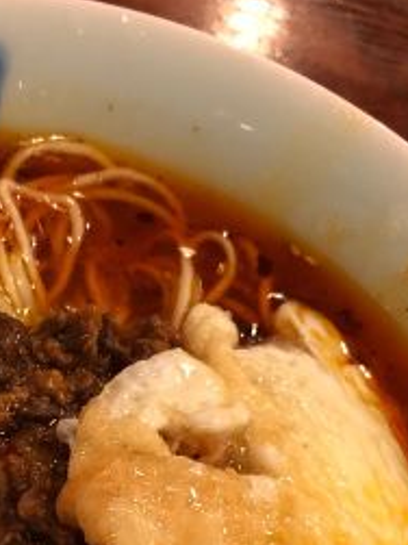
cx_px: -5
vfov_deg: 22.9
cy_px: 580
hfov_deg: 17.7
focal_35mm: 81
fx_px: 1274
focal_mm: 3.99
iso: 80
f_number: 1.8
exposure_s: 1/17
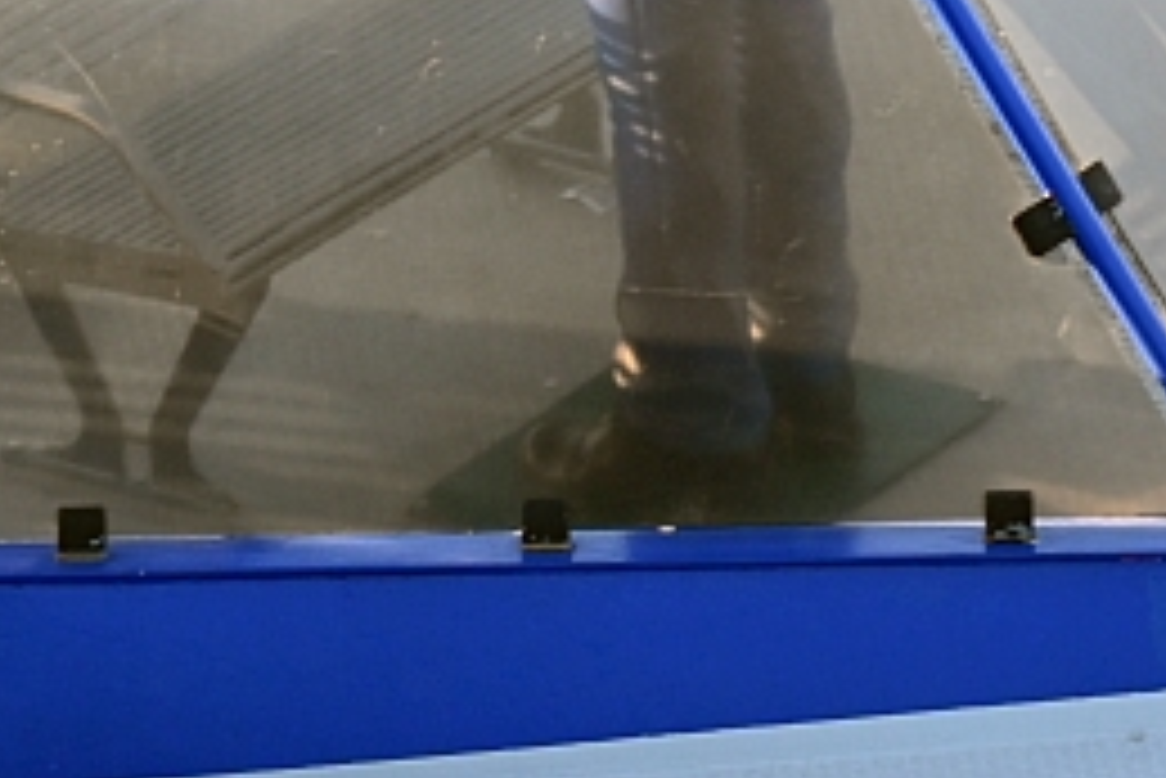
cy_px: -497
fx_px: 51266
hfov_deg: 1.3
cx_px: 590
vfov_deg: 0.9
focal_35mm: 1582
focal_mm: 400
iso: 1250
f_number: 5.6
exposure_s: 1/400
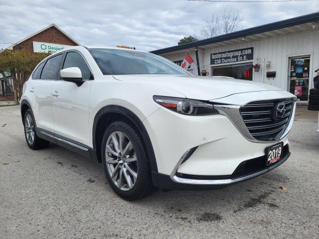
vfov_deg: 53.1
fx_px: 240
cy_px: 120
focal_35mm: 26
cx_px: 160
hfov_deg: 67.3
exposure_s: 1/1336
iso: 40
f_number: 1.8
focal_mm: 5.4
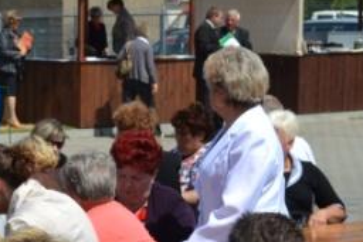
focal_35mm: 210
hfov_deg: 9.3
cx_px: -305
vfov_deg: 6.5
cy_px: 159
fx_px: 2119
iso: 100
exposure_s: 1/250
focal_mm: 35
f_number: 8
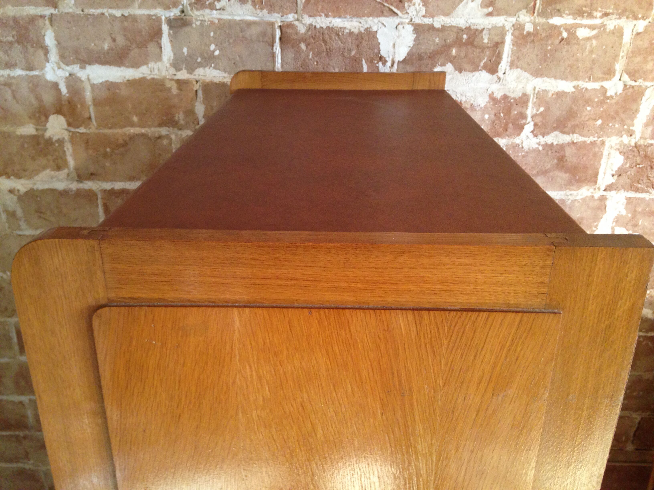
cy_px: 245
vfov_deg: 42.9
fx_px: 623
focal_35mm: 33
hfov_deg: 55.4
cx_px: 327
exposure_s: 1/20
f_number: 2.4
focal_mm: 4.12
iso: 250
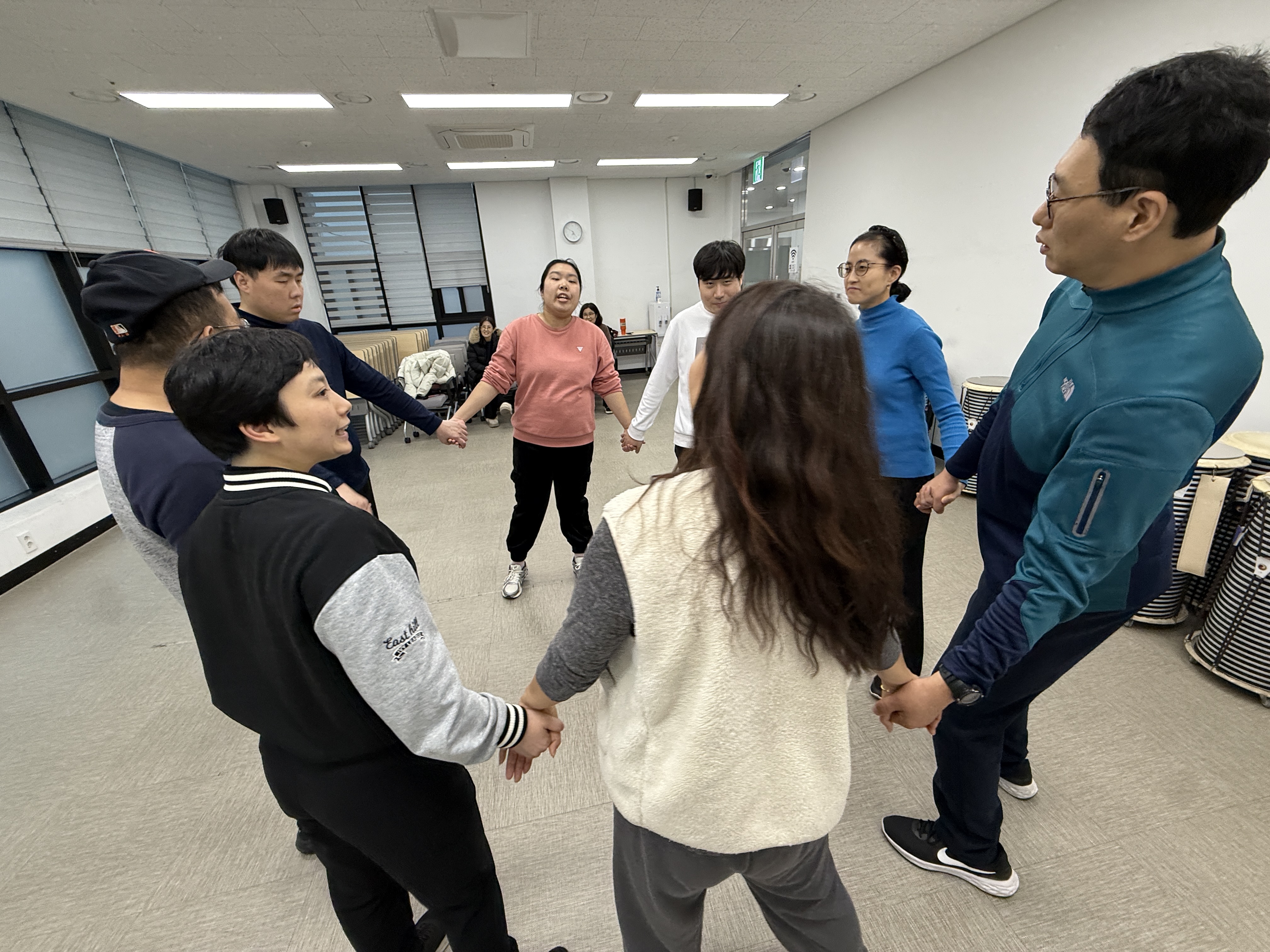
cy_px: 476
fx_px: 514
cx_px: 635
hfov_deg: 102.1
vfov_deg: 85.7
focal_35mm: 14
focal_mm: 2.22
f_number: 2.2
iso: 160
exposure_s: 1/120
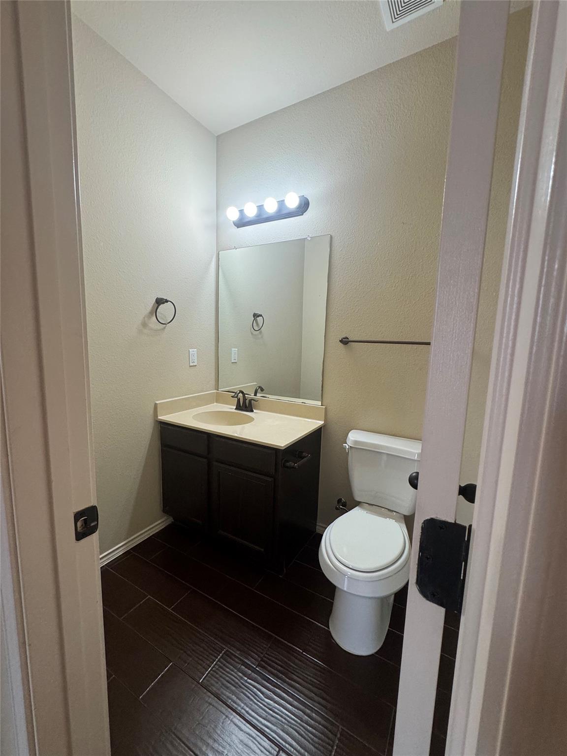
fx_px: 306
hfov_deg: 85.7
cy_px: 378
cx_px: 284
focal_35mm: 14
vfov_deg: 102.1
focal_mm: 2.22
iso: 250
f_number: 2.2
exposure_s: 1/120
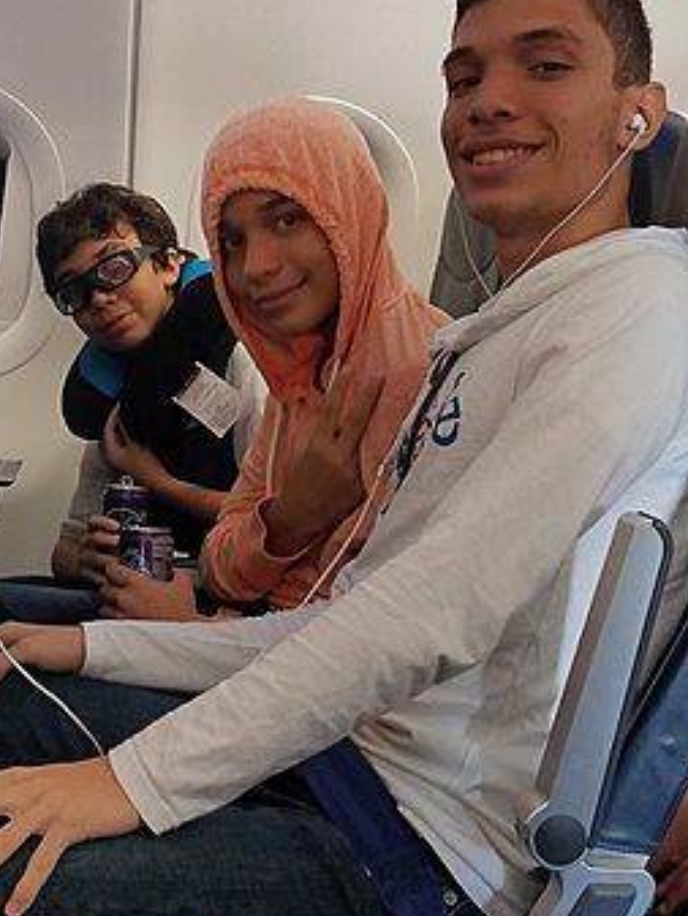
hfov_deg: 38.4
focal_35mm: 37
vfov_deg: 49.8
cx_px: 256
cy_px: 557
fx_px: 980
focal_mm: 4.2
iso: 125
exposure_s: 1/38
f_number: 1.7
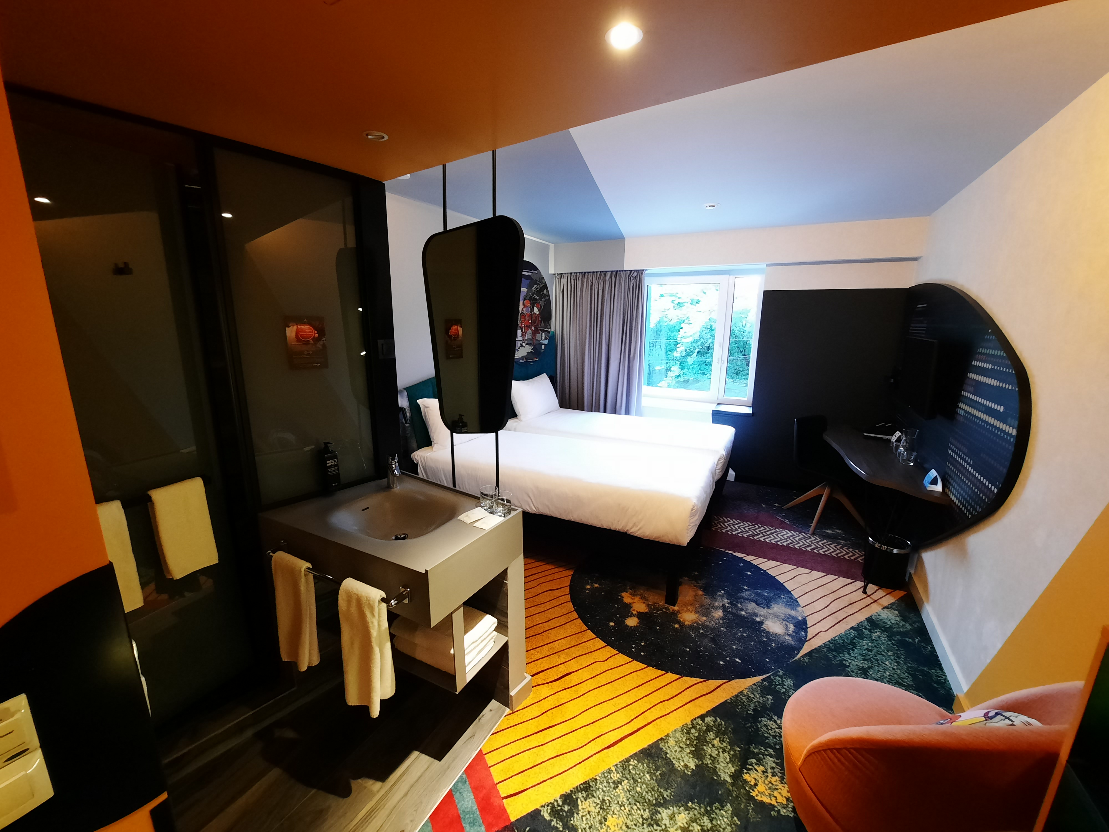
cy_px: 416
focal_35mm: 13
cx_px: 554
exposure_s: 1/25
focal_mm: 1.74
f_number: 2.2
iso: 250
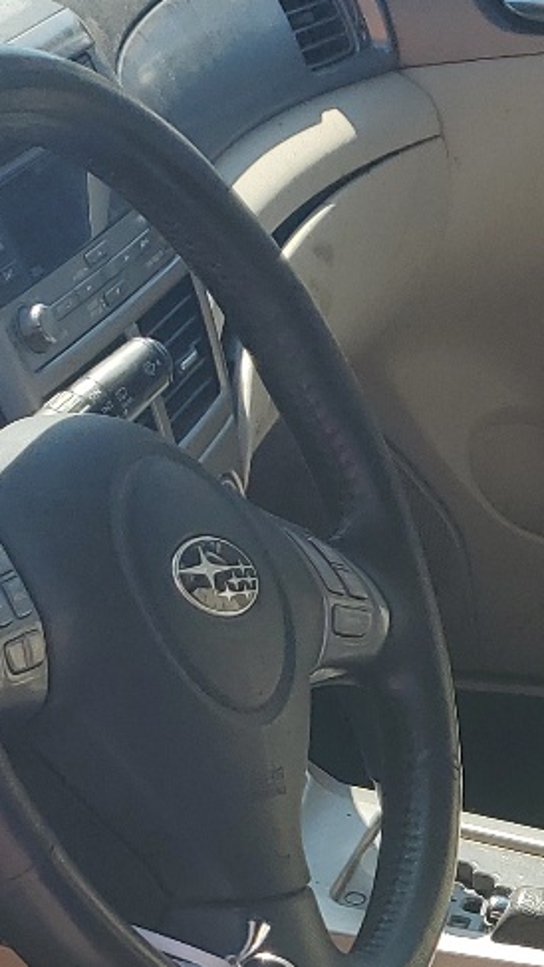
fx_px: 2384
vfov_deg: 21.7
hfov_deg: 12.8
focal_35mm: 93
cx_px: 592
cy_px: 1062
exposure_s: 1/1250
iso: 50
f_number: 1.5
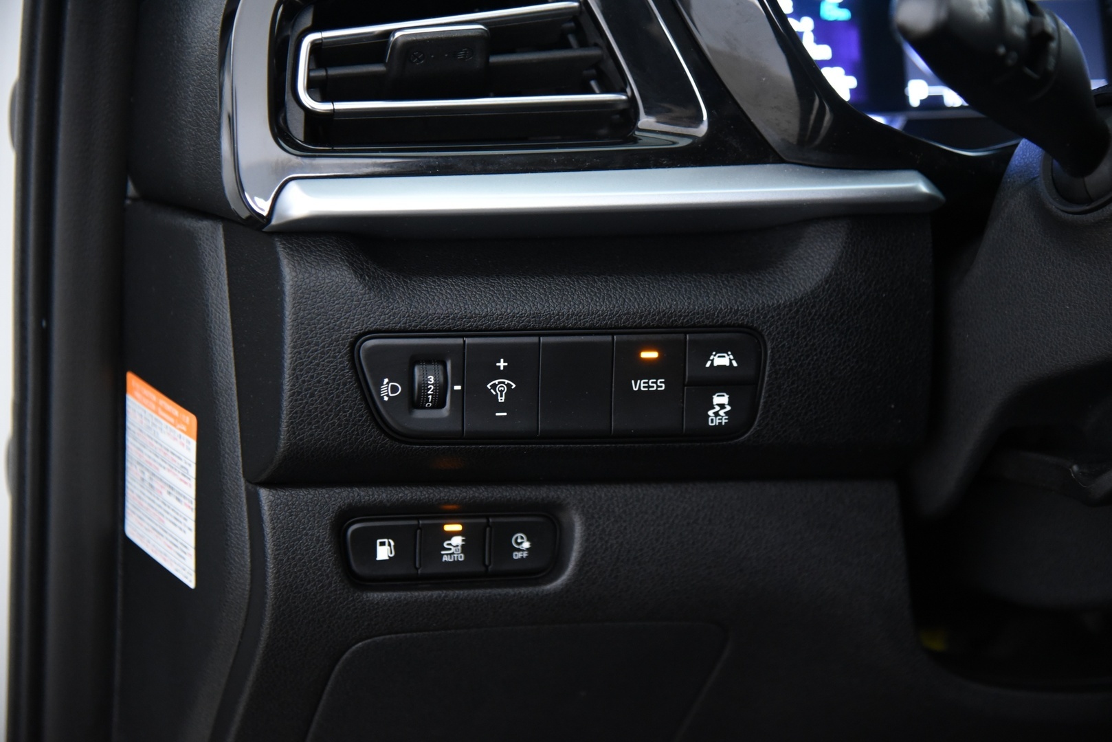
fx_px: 2317
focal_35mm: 75
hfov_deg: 27.0
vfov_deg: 18.2
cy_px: 371
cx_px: 556
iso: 4000
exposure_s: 1/20
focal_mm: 75
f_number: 4
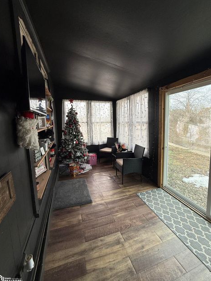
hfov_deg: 81.7
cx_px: 107
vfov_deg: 98.1
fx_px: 122
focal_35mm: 15
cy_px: 135
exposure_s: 1/110
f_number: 2.2
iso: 64
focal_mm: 2.22
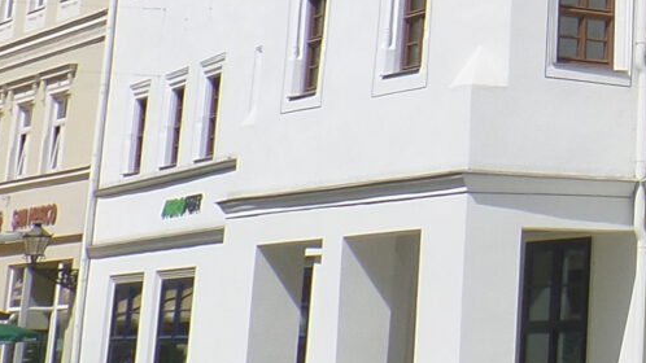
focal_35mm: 103
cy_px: -128
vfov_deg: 11.4
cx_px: 1012
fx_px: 1764
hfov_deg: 18.1
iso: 100
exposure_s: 1/1000
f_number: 4.5
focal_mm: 4.1
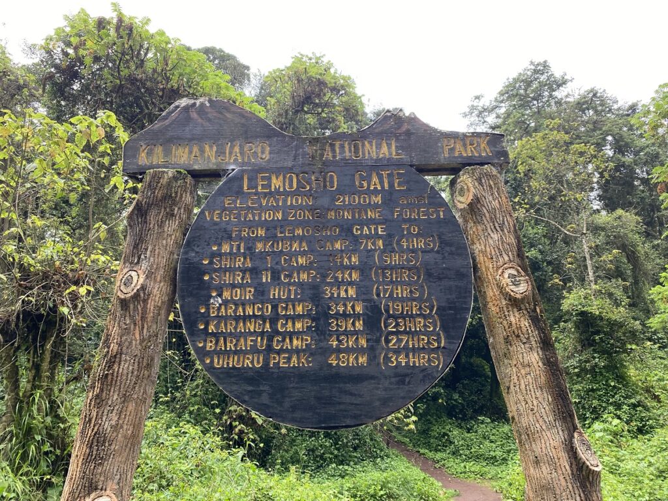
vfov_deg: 53.1
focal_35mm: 26
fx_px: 502
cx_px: 334
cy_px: 250
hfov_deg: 67.3
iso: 80
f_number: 1.8
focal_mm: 4.25
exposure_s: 1/121
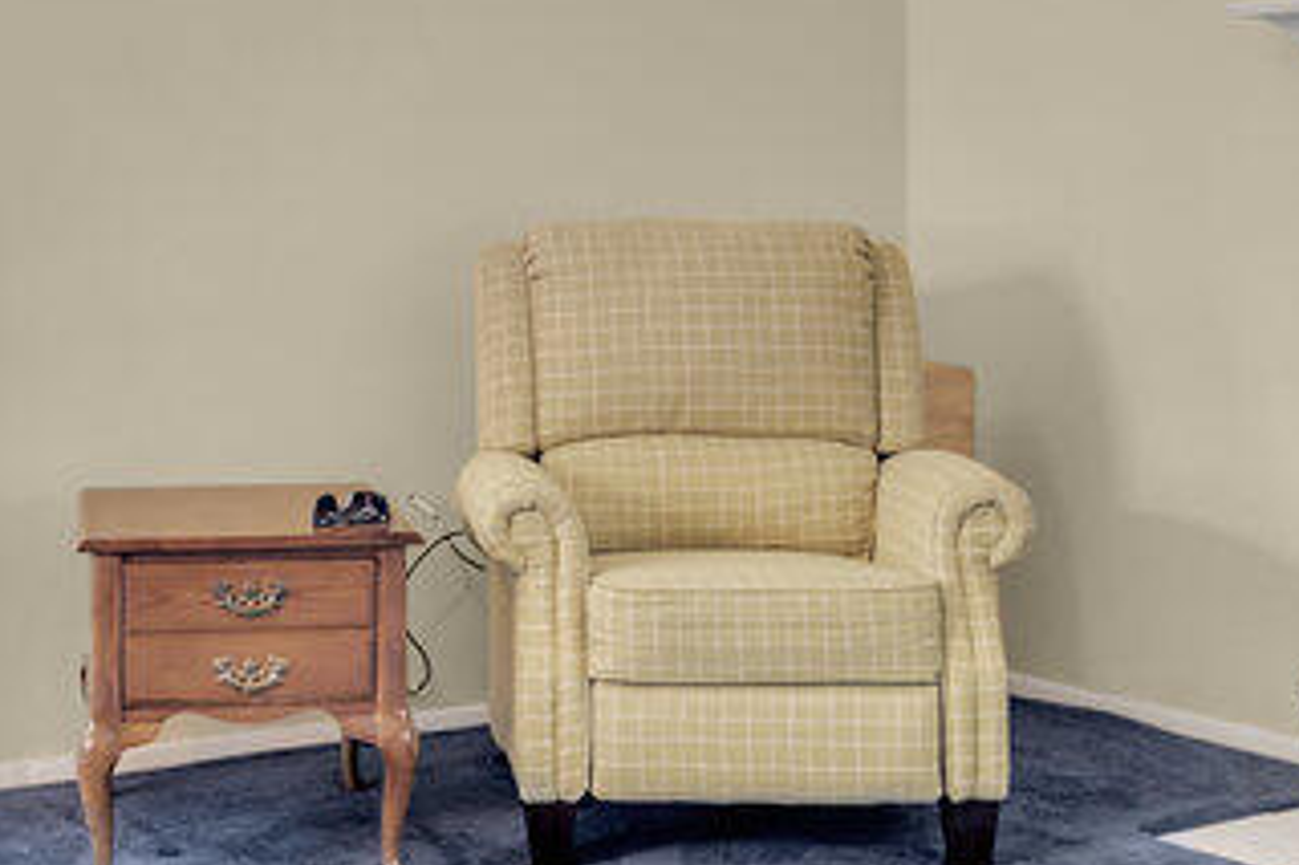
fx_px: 2308
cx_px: 349
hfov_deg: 31.0
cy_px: 144
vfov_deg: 20.9
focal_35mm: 64
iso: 320
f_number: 5.6
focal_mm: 16
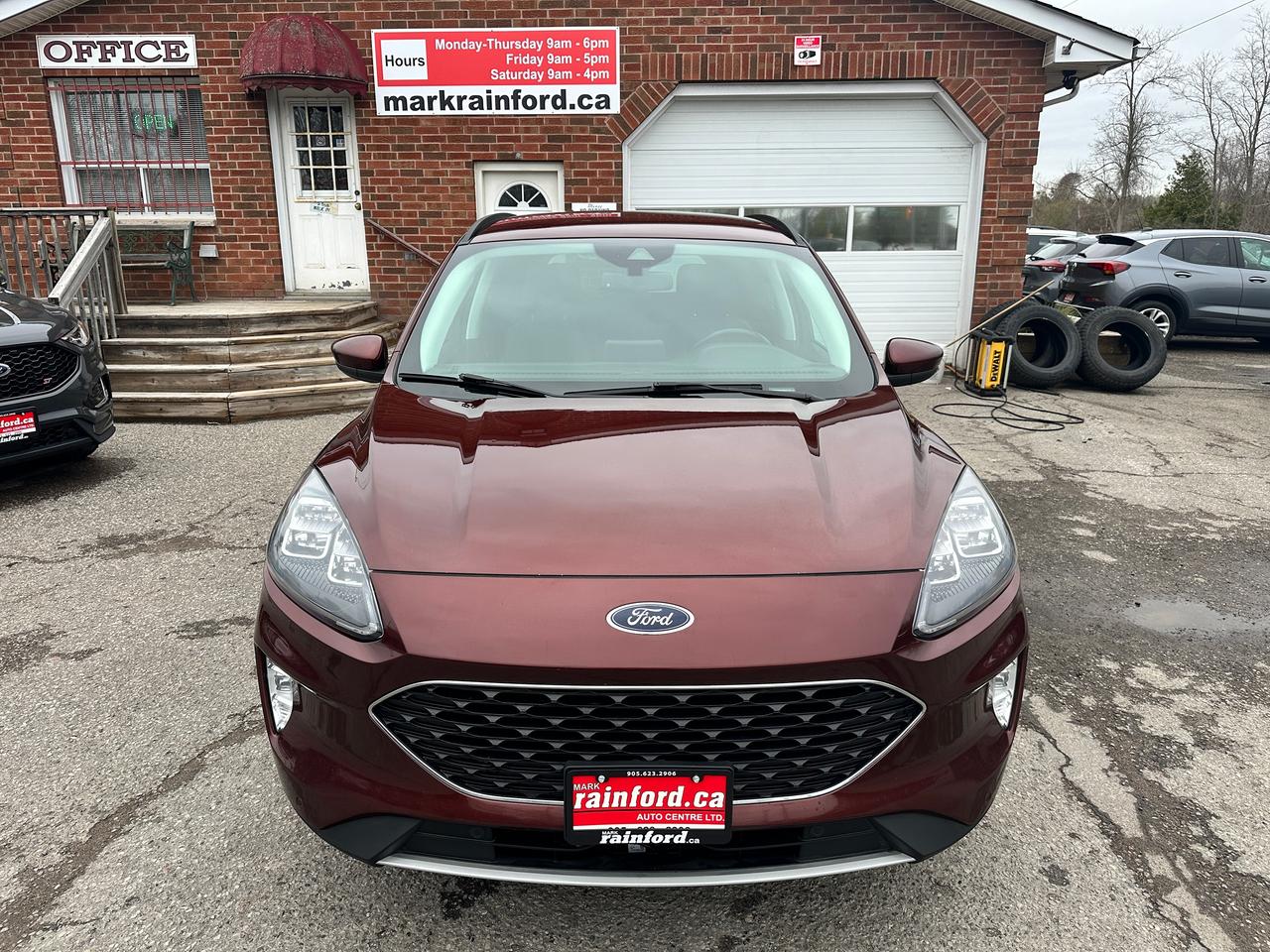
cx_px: 635
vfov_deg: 56.8
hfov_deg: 71.6
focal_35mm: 24
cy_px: 476
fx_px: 881
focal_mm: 6.86
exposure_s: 1/797
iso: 80
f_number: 1.78
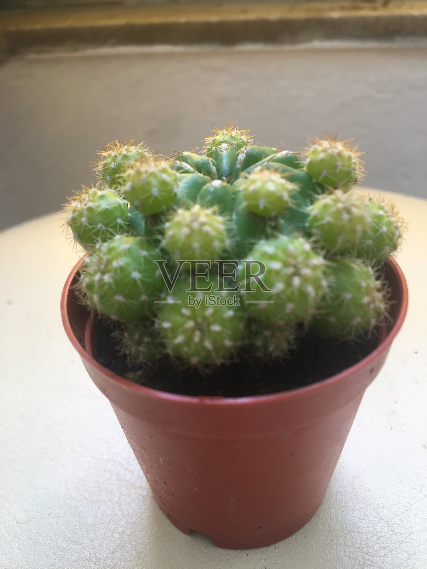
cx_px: 214
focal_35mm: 29
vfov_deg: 61.7
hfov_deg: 48.2
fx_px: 477
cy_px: 284
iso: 32
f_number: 2.2
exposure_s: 1/100
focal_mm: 4.15
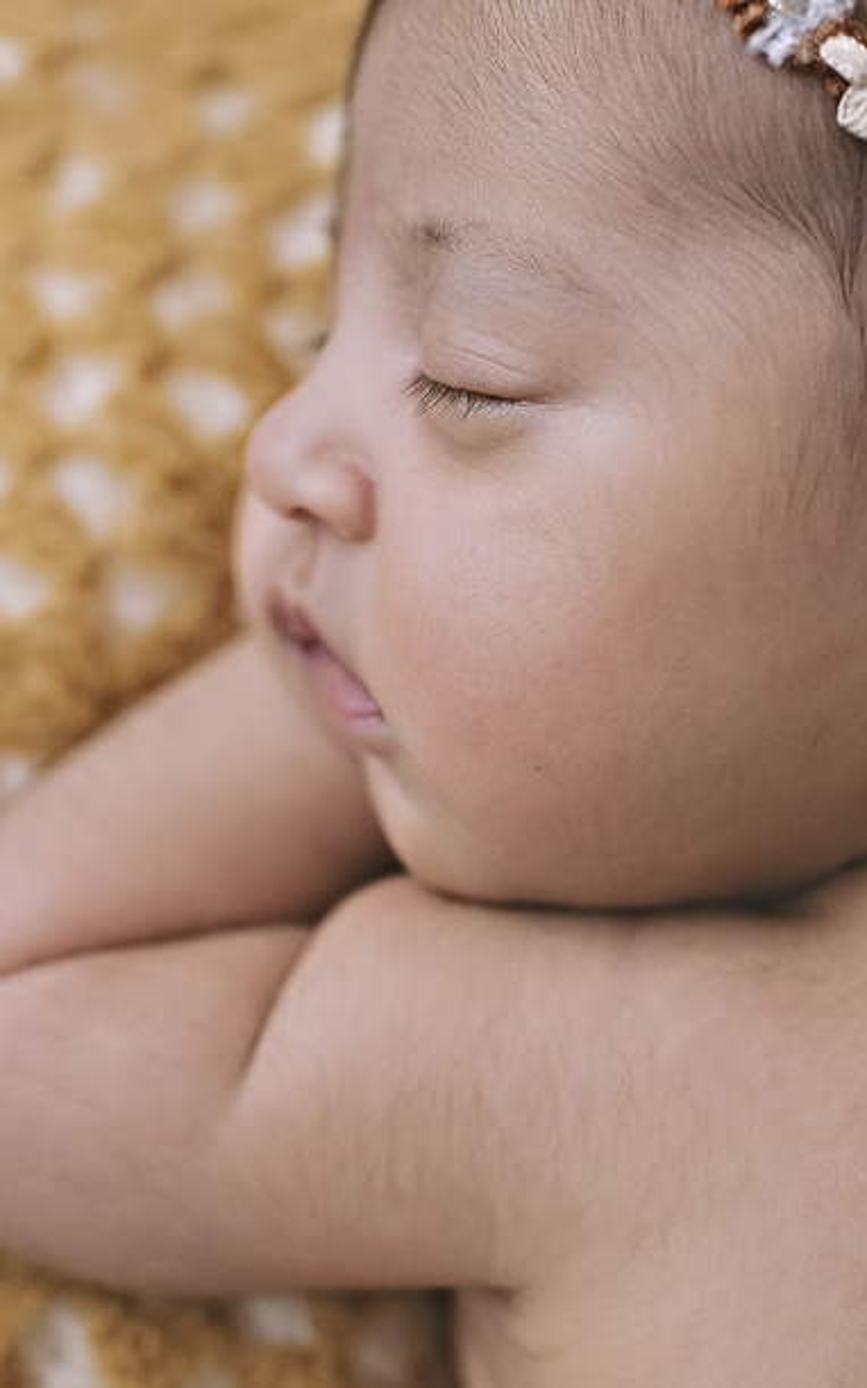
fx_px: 2646
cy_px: 507
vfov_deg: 29.2
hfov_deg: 18.5
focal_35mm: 70
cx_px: 599
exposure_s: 1/200
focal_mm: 35
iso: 400
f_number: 2.8
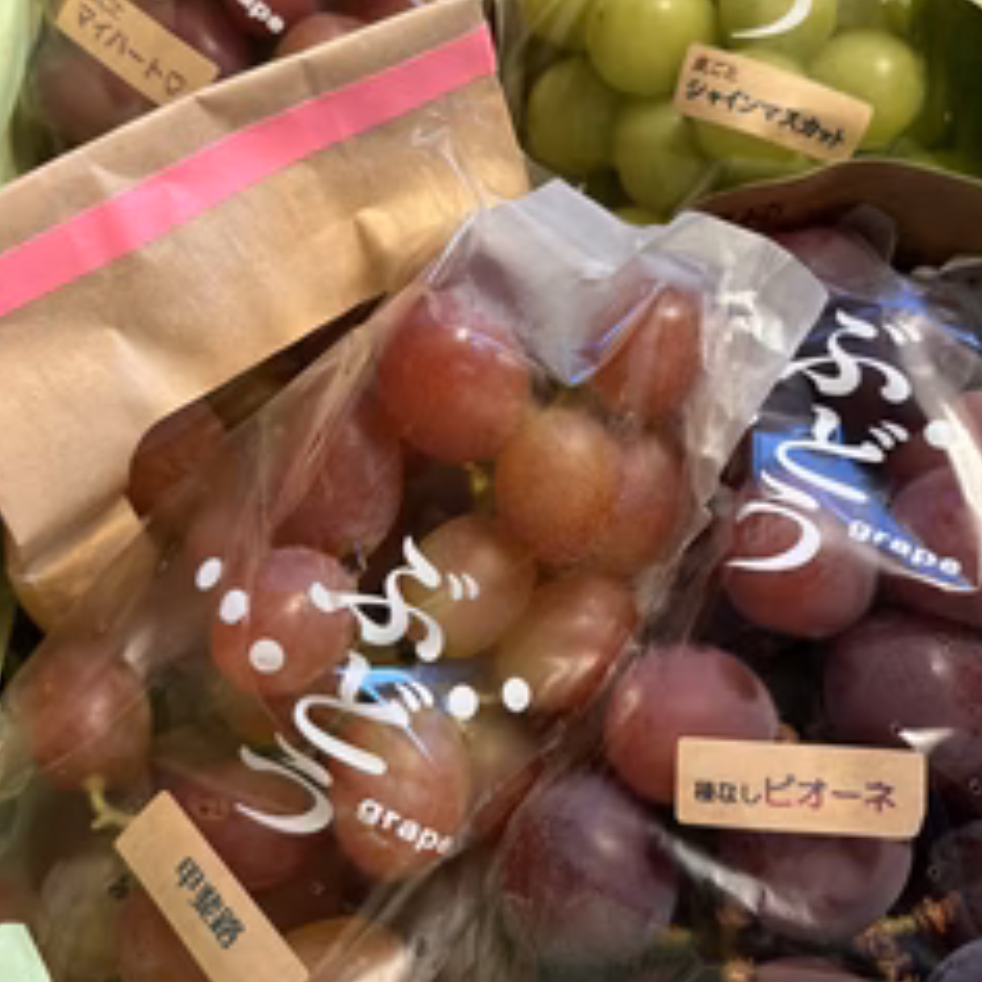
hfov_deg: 42.8
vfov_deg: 42.6
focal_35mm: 39
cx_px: 528
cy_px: 391
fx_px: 1252
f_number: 1.6
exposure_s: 1/50
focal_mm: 5.96
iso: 160
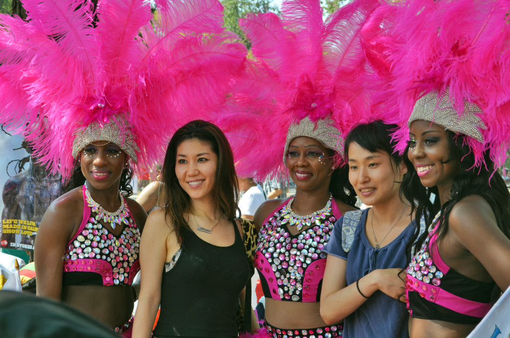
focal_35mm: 69
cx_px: 255
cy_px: 169
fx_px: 975
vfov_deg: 19.6
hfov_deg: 29.3
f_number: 8
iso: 200
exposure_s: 1/250
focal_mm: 46
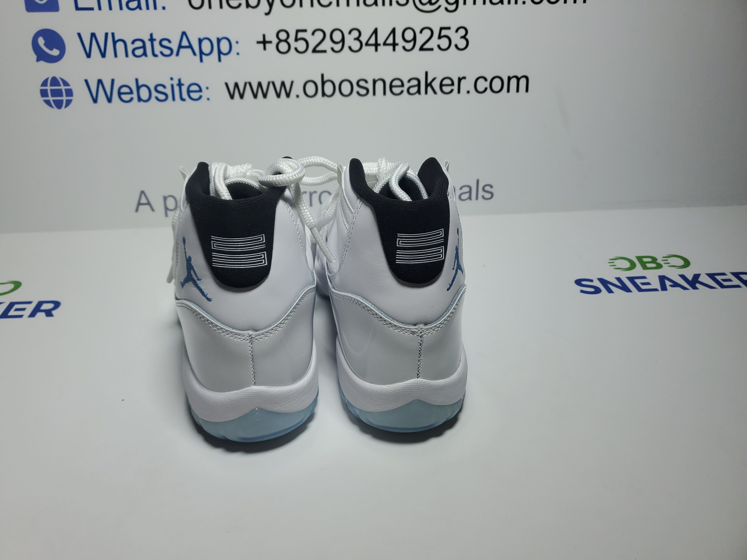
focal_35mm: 26
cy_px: 280
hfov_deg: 67.3
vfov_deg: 53.1
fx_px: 561
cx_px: 374
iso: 50
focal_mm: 4.3
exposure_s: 1/1161
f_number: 1.5
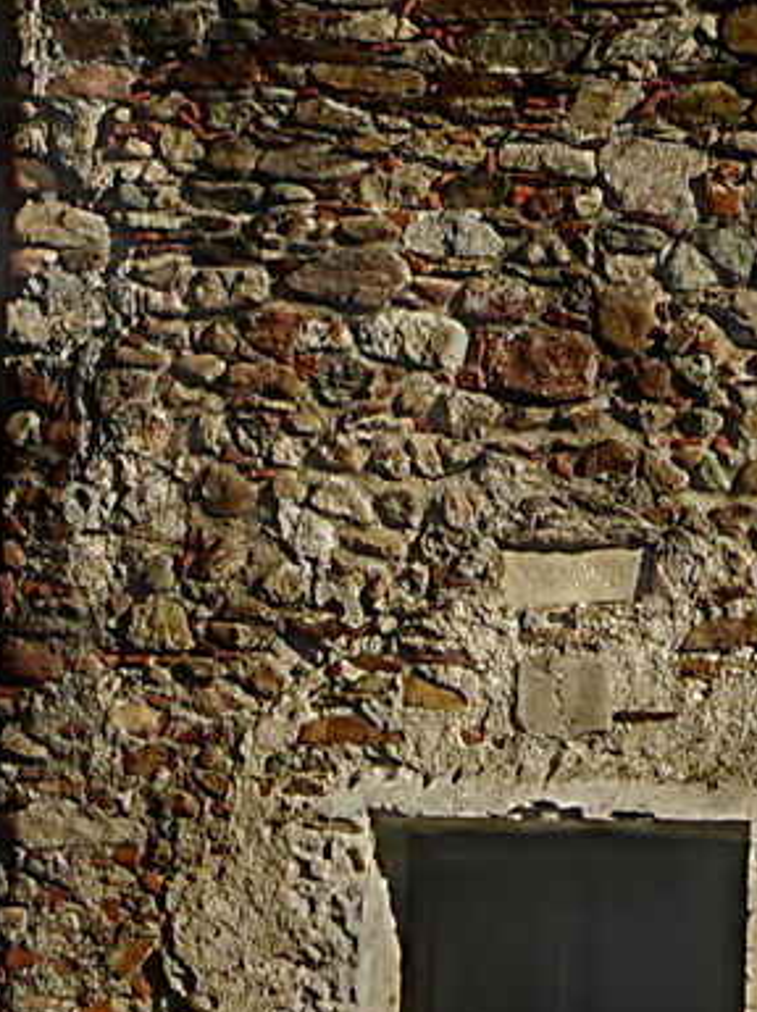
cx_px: 1874
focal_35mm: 186
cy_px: -150
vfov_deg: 10.5
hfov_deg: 7.4
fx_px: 5432
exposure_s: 1/80
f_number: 13
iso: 100
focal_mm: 21
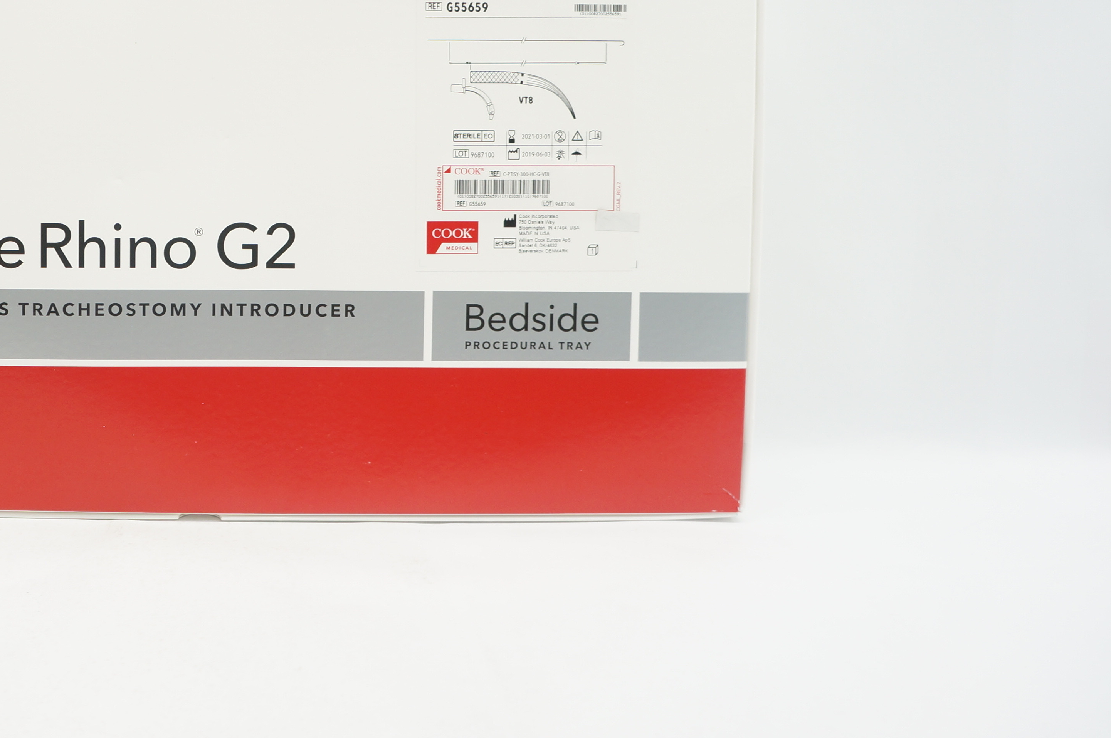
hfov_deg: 40.6
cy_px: 200
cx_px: 184
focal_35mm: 46
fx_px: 1418
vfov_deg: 28.8
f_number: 5
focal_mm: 18
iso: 200
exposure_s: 1/40
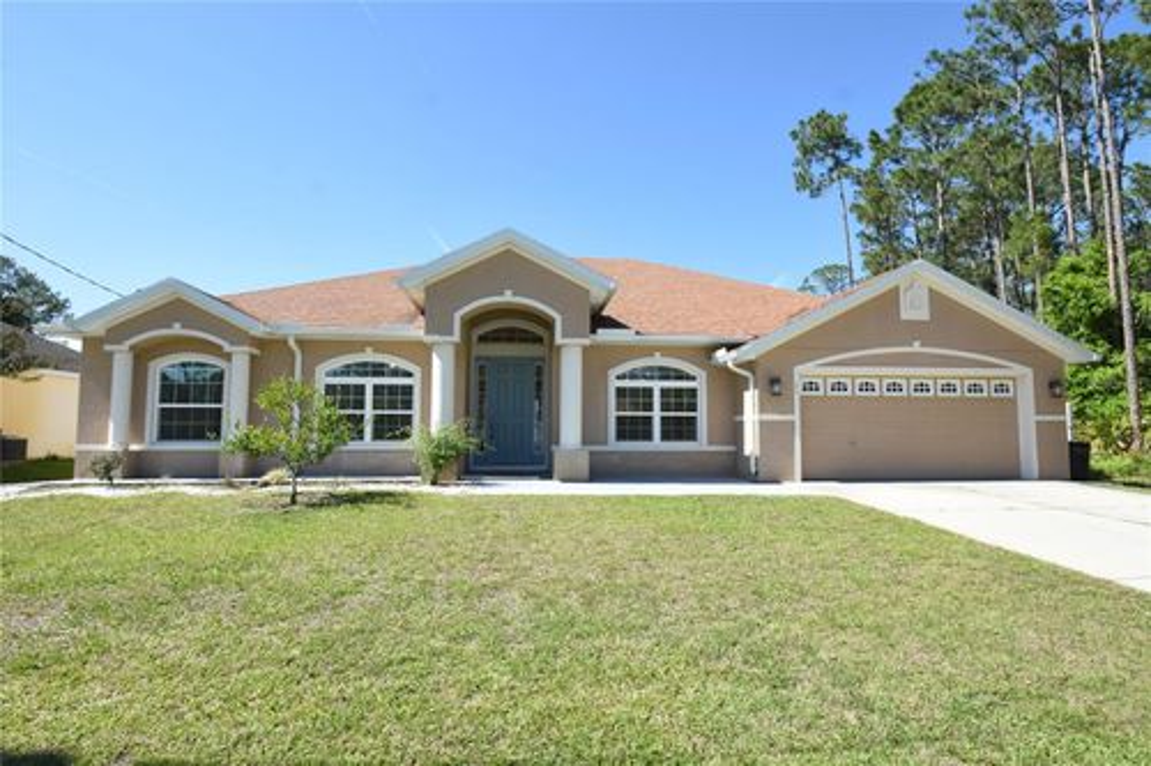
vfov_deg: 67.3
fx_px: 575
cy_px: 383
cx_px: 576
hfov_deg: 90.0
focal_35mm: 18
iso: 100
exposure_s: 1/200
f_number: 7.1
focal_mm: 12
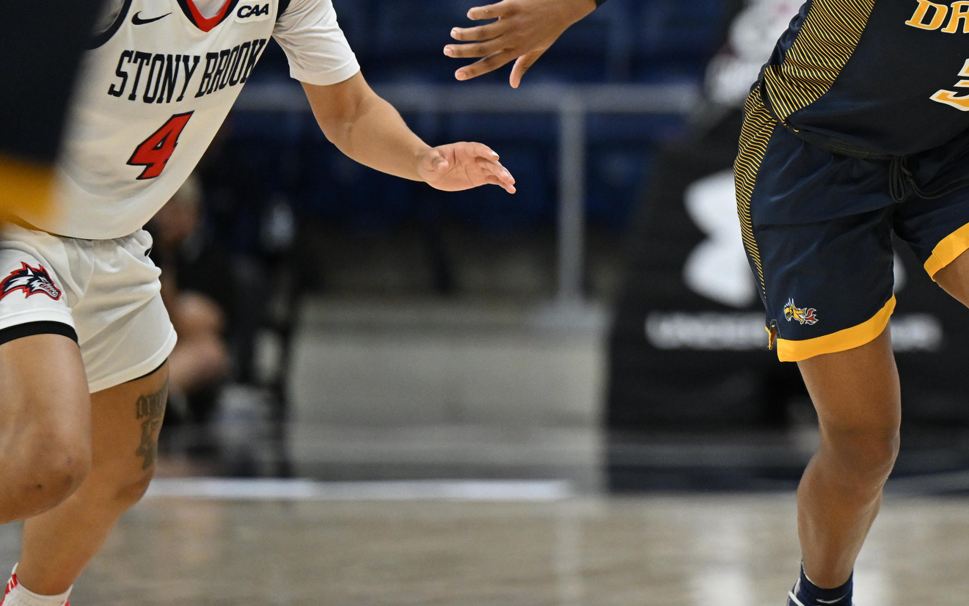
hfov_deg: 5.6
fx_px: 9931
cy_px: 144
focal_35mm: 376
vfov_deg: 3.5
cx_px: 891
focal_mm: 195
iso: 3200
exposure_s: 1/1000
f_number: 2.8
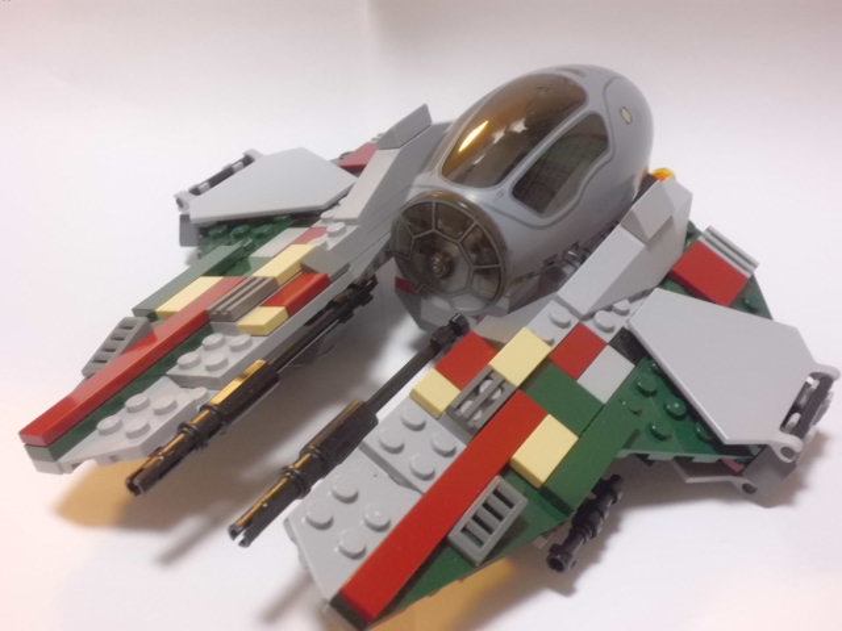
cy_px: 316
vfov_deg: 30.9
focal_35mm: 47
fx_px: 1143
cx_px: 421
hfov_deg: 40.4
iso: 400
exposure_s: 1/10
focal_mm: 8.3
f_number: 3.4
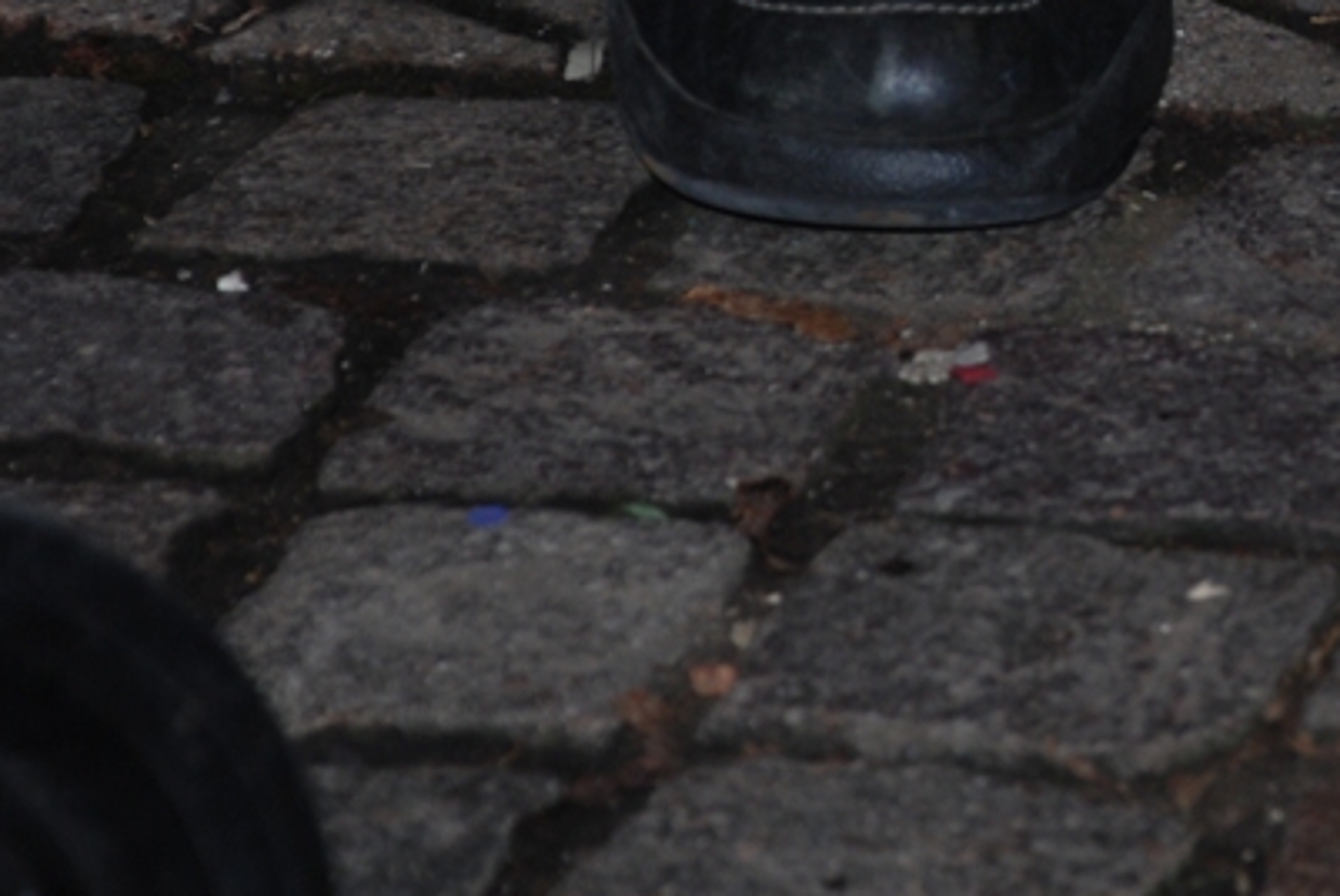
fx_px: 14266
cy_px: -129
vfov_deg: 3.6
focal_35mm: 383
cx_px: 1517
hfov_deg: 5.4
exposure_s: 1/60
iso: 200
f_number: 5.6
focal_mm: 100
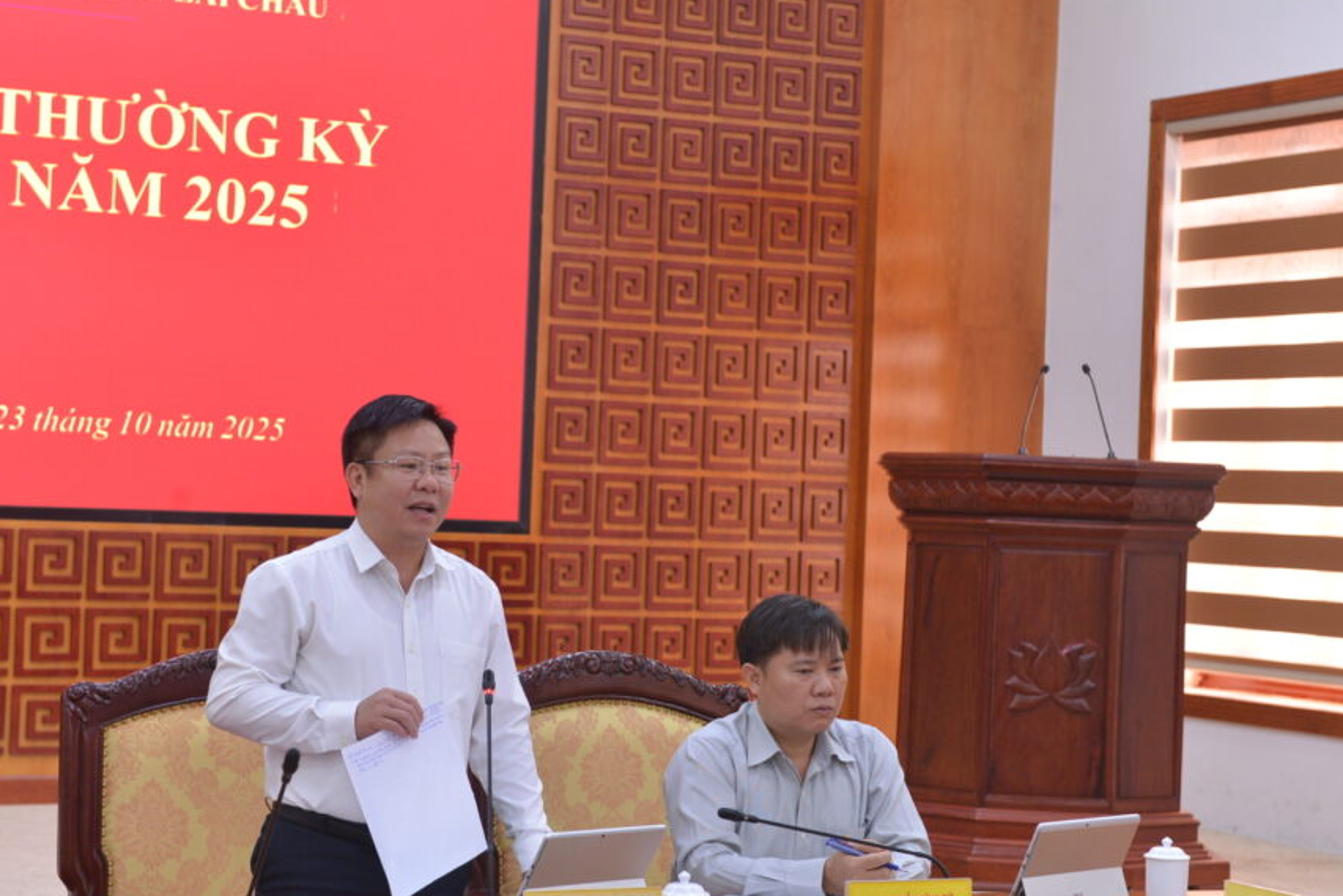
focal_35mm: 84
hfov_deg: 24.2
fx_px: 3134
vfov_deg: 16.3
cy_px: 415
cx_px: 661
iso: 1250
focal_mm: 70
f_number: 4
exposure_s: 1/80
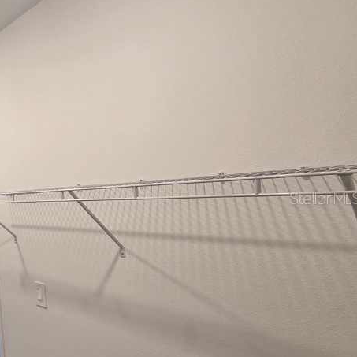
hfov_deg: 45.2
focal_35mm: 26
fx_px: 303
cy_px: 198
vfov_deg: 60.8
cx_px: -39
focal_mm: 2.2
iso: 250
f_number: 2.2
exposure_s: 1/120
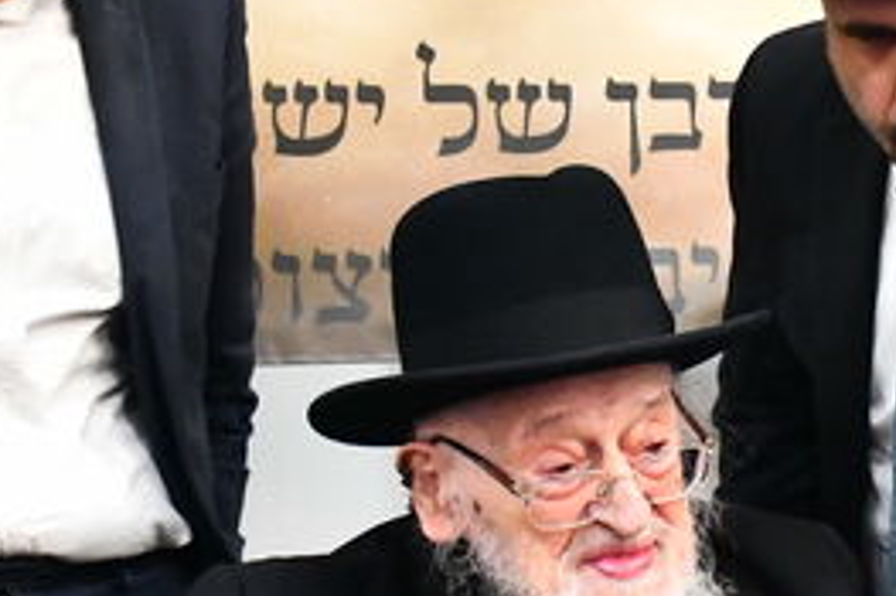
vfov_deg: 9.2
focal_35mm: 149
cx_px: 617
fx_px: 3706
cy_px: 455
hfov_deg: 13.8
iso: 4000
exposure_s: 1/60
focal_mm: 28
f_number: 5.6
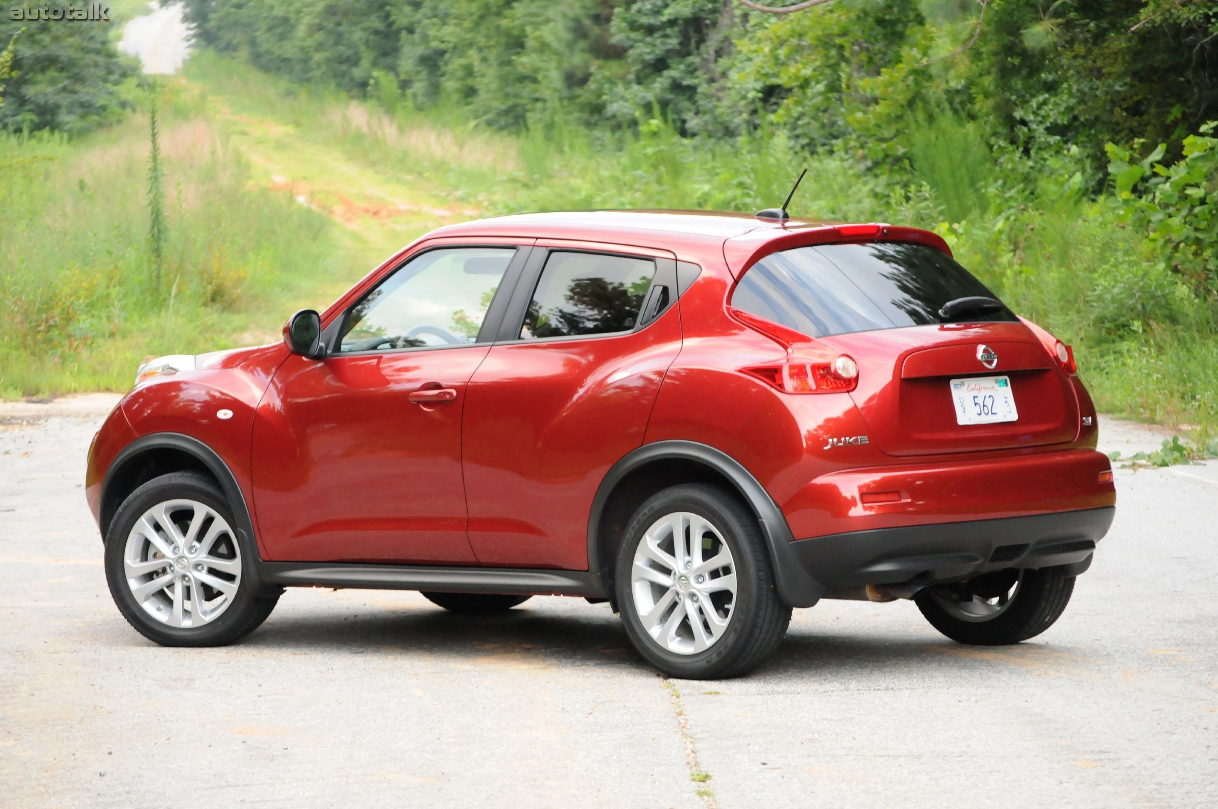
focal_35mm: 135
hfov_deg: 15.2
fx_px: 4562
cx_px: 609
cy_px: 404
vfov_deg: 10.1
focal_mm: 90
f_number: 5.6
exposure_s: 1/320
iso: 2000
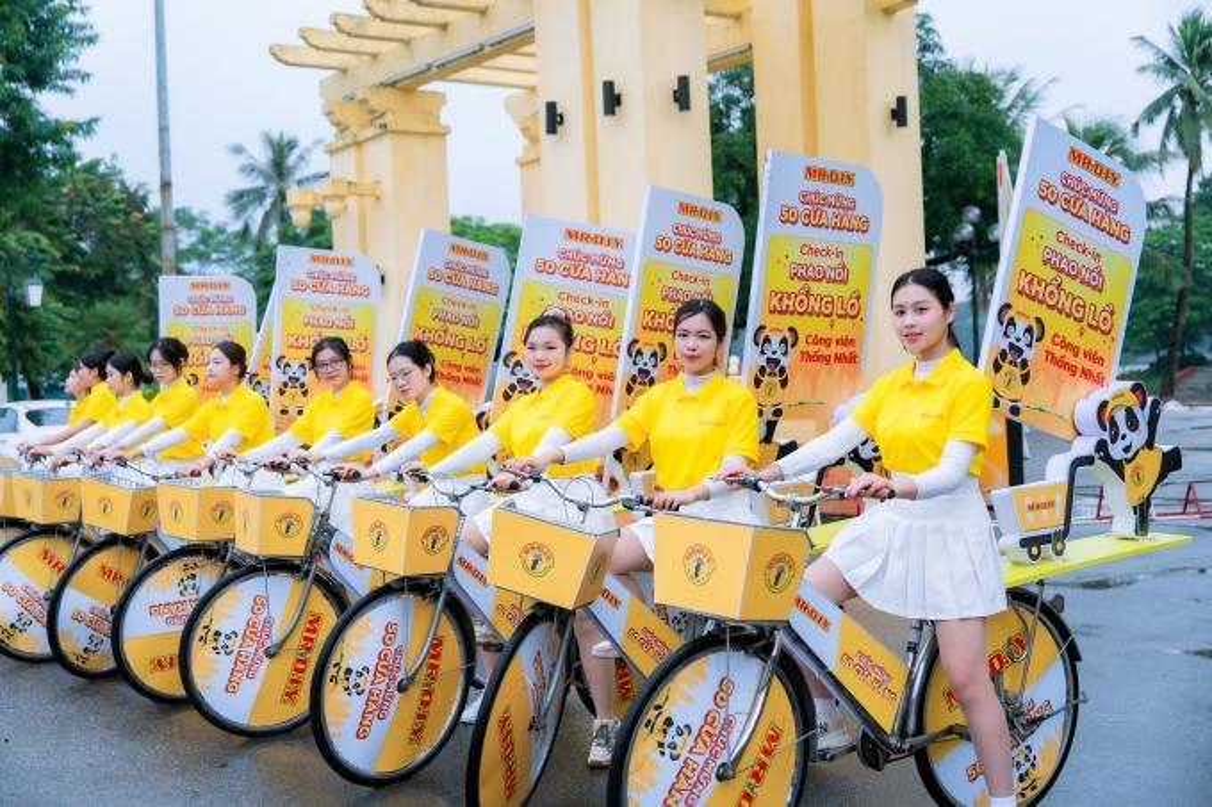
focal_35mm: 42
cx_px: 606
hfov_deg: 46.4
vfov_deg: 31.9
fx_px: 1414
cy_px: 404
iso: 250
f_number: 3.2
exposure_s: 1/250
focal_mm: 42
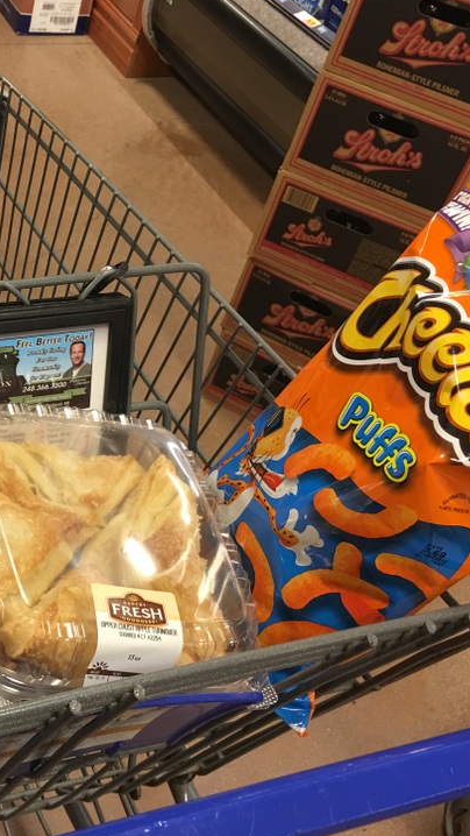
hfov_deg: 25.5
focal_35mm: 44
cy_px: 410
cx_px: -20
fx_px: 975
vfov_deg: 46.4
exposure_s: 1/15
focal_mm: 4.15
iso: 32
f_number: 2.2
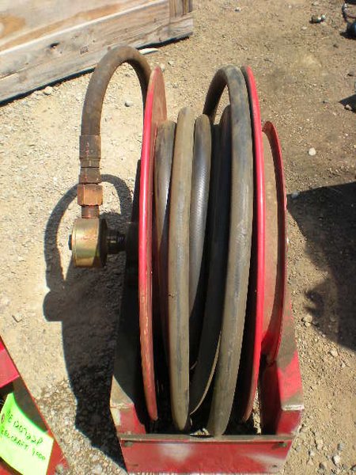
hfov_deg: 37.7
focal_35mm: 38
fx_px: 521
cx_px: 178
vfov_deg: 49.0
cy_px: 238
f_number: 4.6
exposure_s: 1/272
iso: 64
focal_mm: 6.3
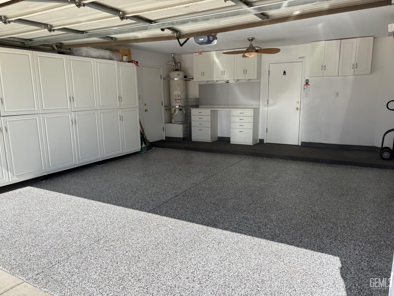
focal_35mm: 26
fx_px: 296
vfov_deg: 53.1
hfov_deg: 67.3
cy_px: 148
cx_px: 197
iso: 50
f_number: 1.6
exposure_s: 1/1799
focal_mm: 5.96
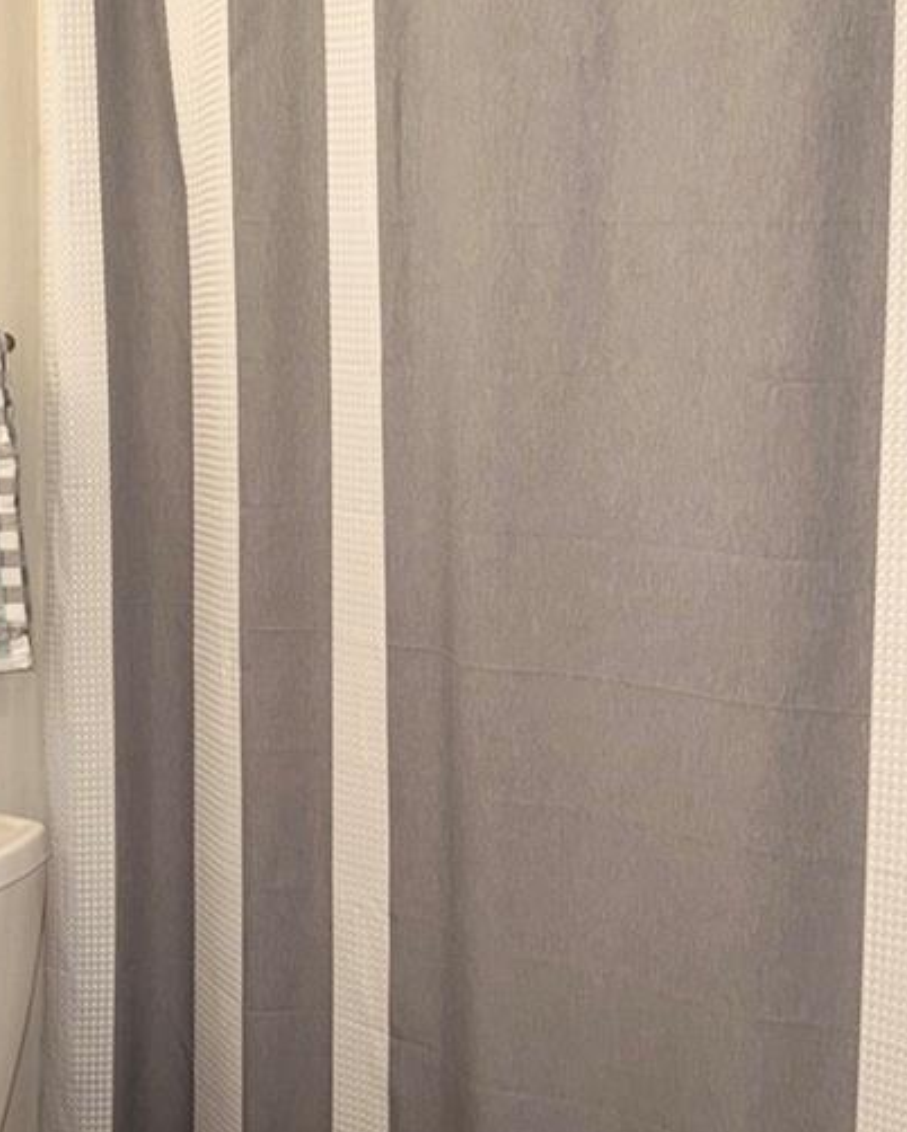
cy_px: 573
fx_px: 1878
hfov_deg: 26.7
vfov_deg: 33.6
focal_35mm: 56
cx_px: 192
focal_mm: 6.76
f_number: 1.78
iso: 100
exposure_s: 1/60
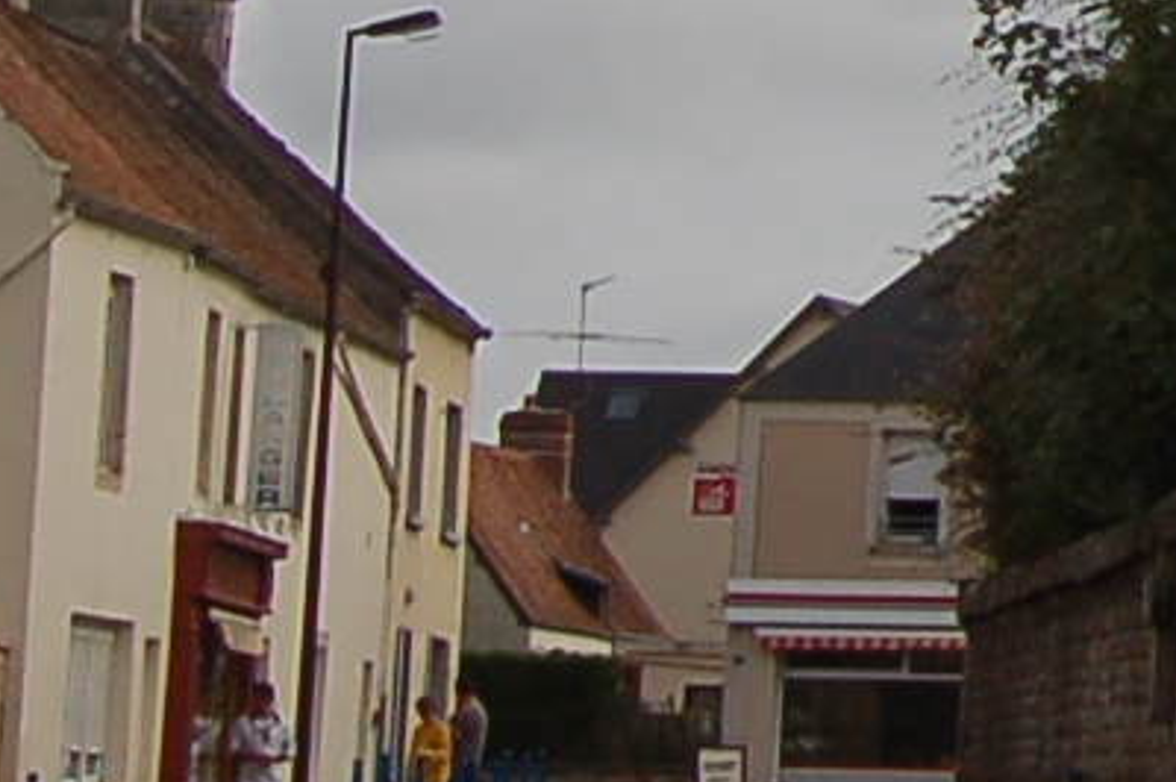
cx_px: 3152
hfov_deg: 6.6
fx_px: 9563
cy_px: -1232
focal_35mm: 293
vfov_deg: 4.6
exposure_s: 1/400
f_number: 11
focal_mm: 26
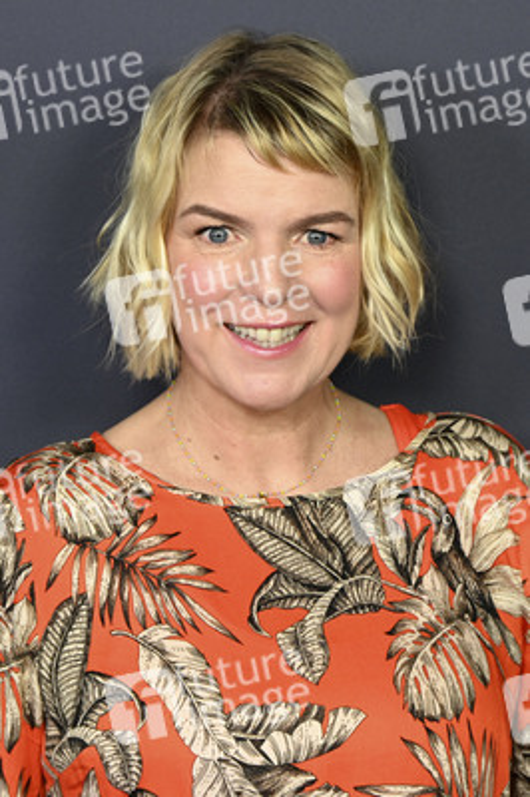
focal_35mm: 97
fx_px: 2146
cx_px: 265
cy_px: 398
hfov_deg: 14.1
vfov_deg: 21.0
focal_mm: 97
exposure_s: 1/160
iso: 500
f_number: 6.3
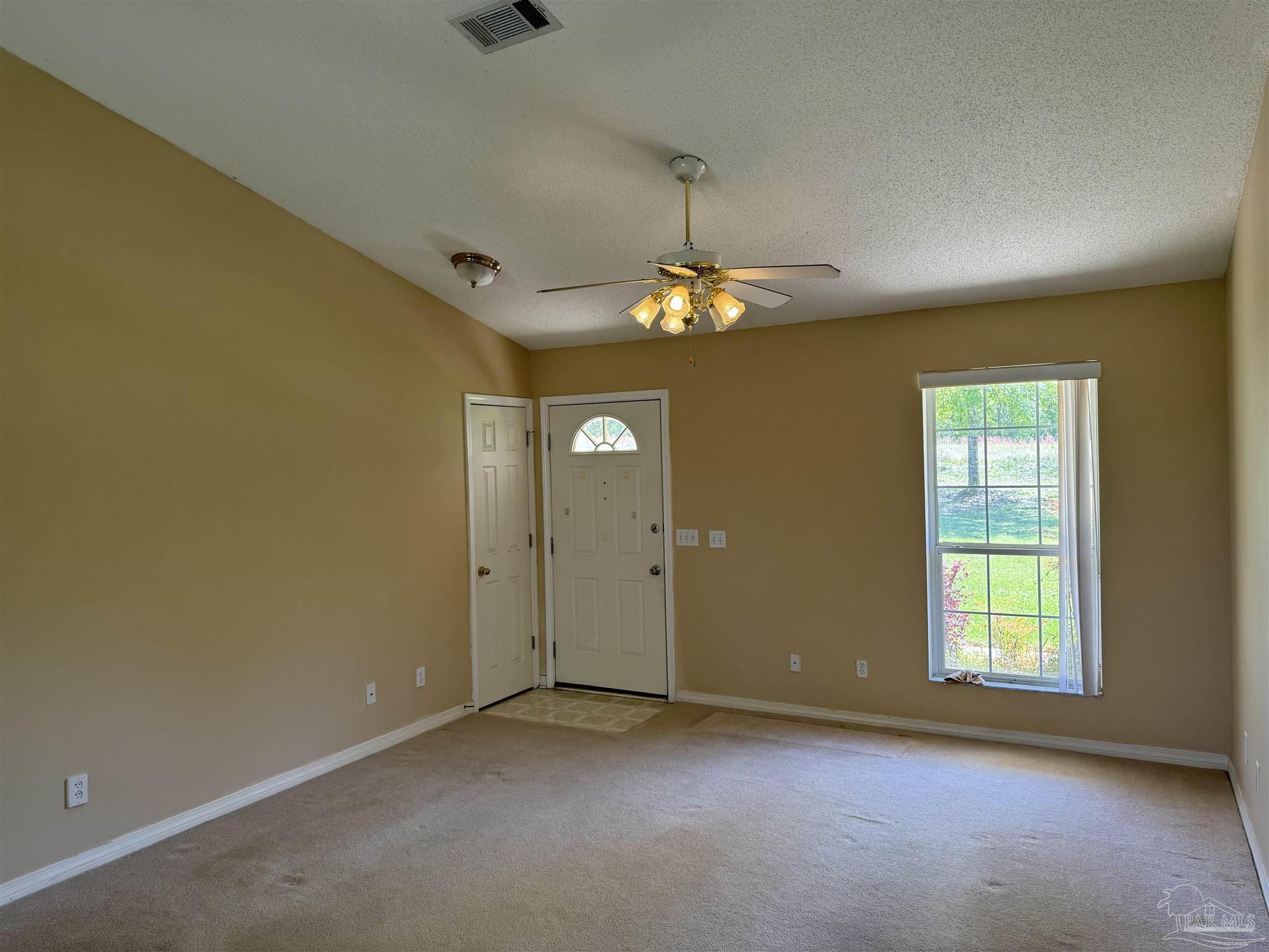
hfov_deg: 71.6
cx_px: 634
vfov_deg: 56.8
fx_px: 880
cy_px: 476
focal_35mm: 24
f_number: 1.78
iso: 100
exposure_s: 1/120
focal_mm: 6.86
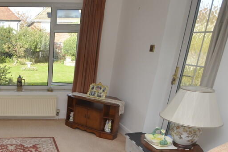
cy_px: 112
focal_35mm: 33
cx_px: 10
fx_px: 209
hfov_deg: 49.0
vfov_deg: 39.0
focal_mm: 11
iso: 180
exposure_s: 1/200
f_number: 7.1
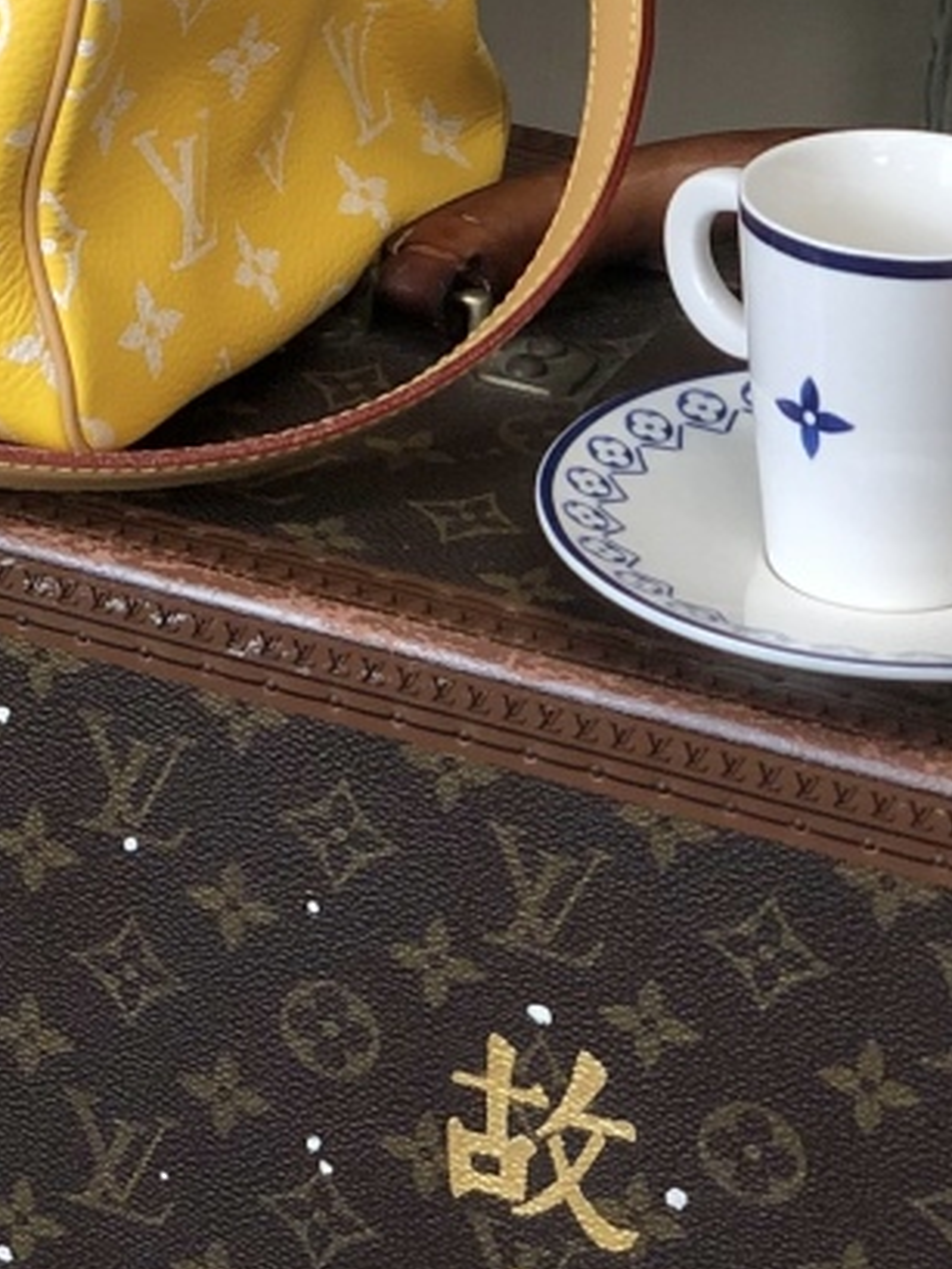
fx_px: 6707
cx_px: -518
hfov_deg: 7.9
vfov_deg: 10.7
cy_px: 137
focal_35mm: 183
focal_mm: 6
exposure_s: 1/50
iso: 20
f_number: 2.4
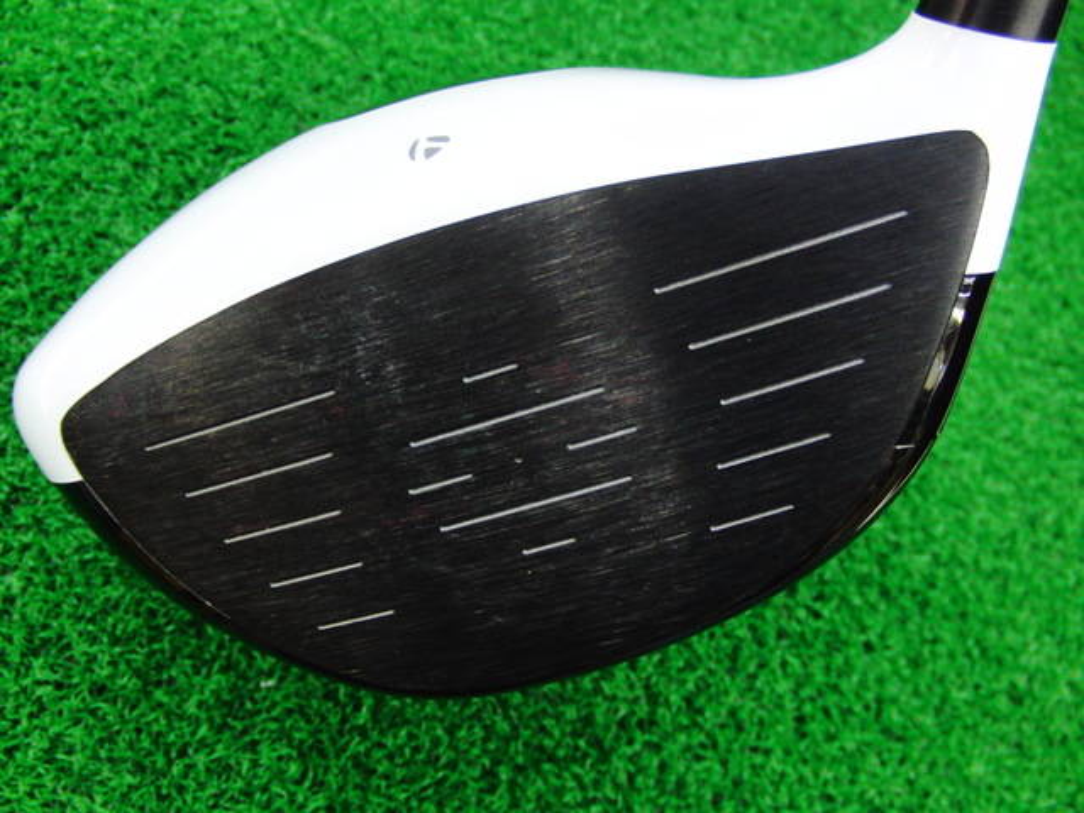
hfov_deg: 50.1
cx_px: 542
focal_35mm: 37
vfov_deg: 38.7
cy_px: 406
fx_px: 1159
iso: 400
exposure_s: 1/30
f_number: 3.6
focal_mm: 6.42
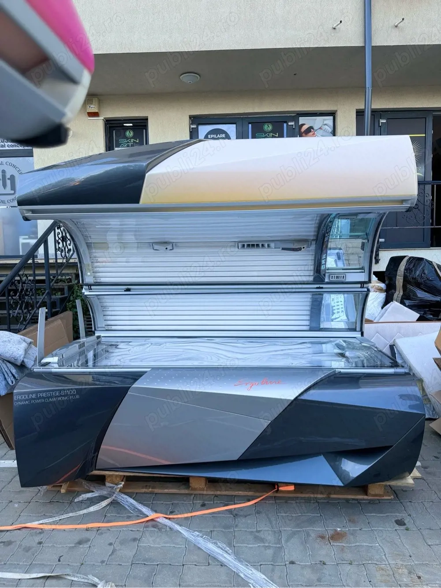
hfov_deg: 56.8
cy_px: 294
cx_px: 220
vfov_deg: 71.6
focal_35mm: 24
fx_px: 408
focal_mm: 6.76
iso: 80
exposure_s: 1/604
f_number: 1.78
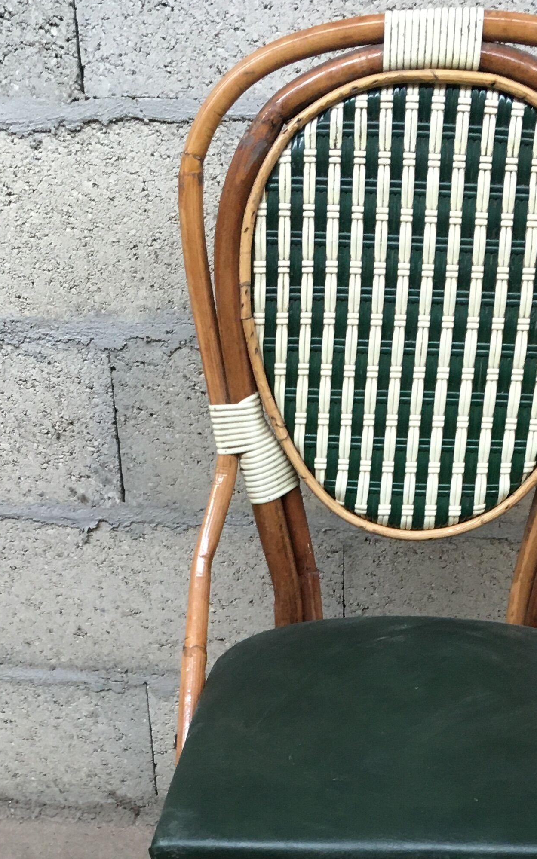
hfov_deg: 20.9
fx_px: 1452
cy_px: 808
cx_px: 301
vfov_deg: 31.1
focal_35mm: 62
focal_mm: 4.15
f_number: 2.2
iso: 125
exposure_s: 1/33
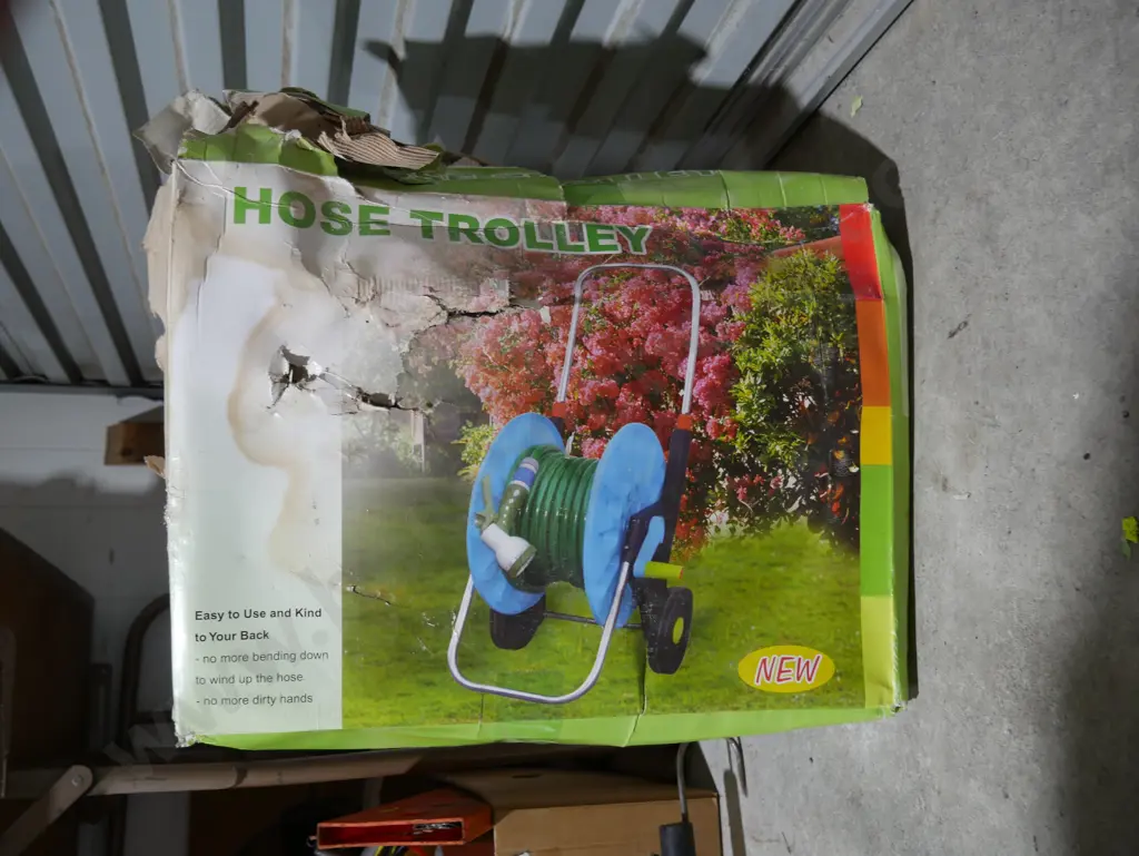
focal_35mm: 30
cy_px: 428
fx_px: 988
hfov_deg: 59.9
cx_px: 570
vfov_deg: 46.8
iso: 320
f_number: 3.6
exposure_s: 1/60
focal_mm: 15
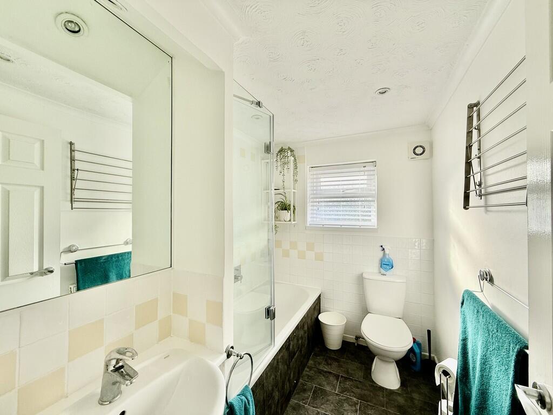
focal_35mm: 14
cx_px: 276
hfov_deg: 102.1
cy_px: 208
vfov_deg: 85.7
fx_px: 224
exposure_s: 1/99
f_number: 2.2
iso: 64
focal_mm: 2.22
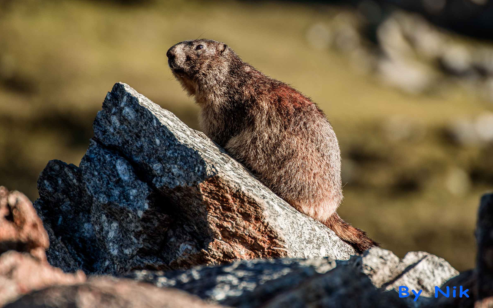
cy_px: 144
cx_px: 246
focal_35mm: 460
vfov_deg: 2.9
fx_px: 6181
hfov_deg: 4.6
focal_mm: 300
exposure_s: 1/200
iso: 100
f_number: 6.3
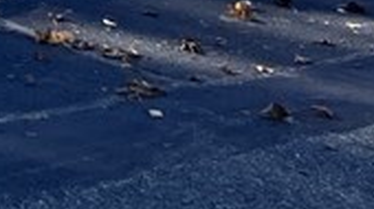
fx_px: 1693
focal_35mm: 171
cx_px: -645
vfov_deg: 6.5
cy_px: -403
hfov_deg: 10.2
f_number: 1.5
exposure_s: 1/2208
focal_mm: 5.7
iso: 50
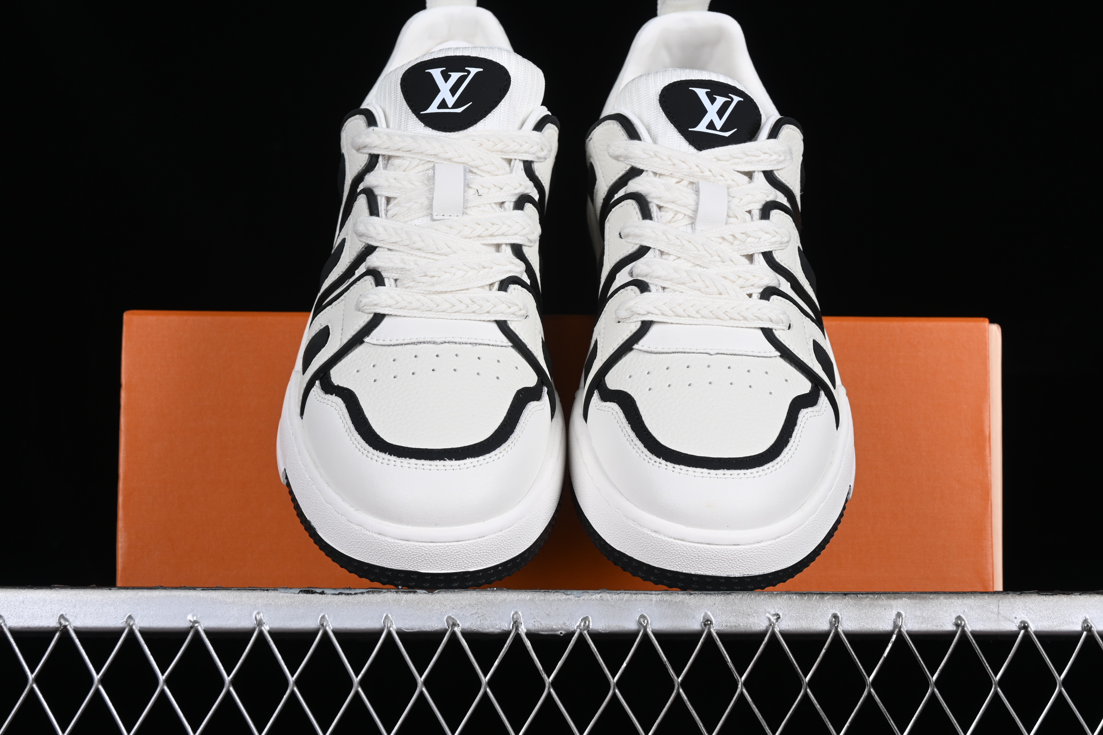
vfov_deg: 18.2
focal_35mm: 75
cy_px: 368
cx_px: 552
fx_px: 2298
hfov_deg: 27.0
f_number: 8
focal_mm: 50
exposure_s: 1/80
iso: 160
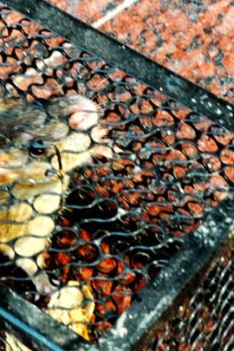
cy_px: 141
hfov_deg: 9.0
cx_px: -63
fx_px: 1462
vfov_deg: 13.7
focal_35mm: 150
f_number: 8
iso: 320
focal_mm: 30
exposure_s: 1/60
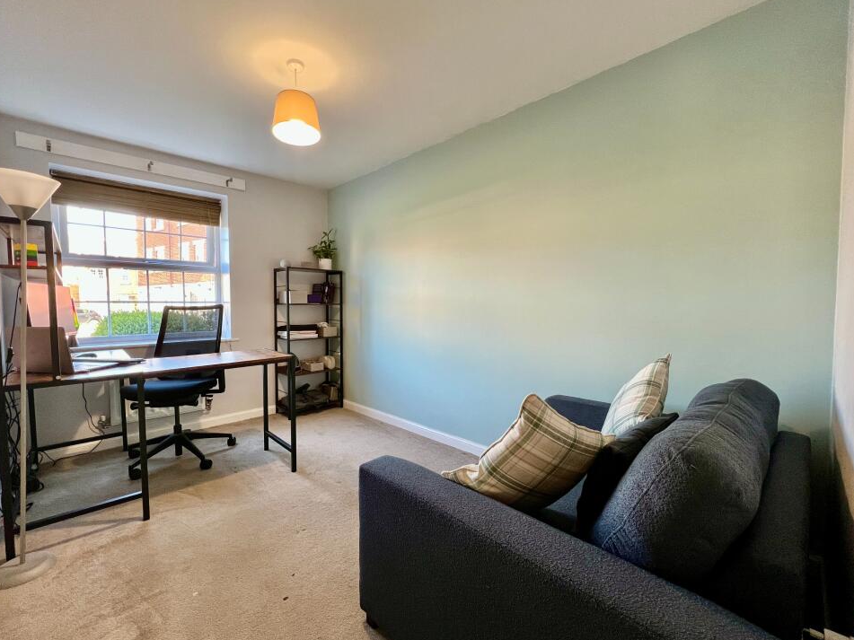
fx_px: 345
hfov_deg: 102.0
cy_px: 323
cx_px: 408
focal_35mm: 14
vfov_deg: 85.7
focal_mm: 1.57
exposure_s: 1/100
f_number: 1.8
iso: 250
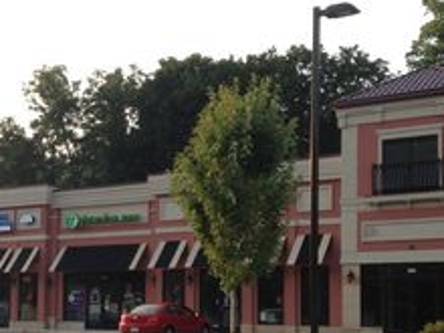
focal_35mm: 75
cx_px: 69
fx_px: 962
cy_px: 249
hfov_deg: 25.4
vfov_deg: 19.5
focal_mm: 4.12
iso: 50
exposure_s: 1/311
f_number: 2.4
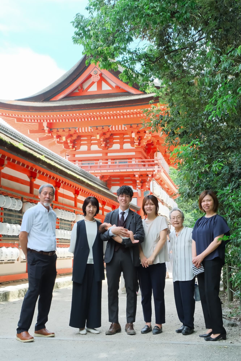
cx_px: 120
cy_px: 180
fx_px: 392
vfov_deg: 49.6
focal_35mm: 39
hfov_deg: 34.2
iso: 1600
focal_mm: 26.2
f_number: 9
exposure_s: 1/125
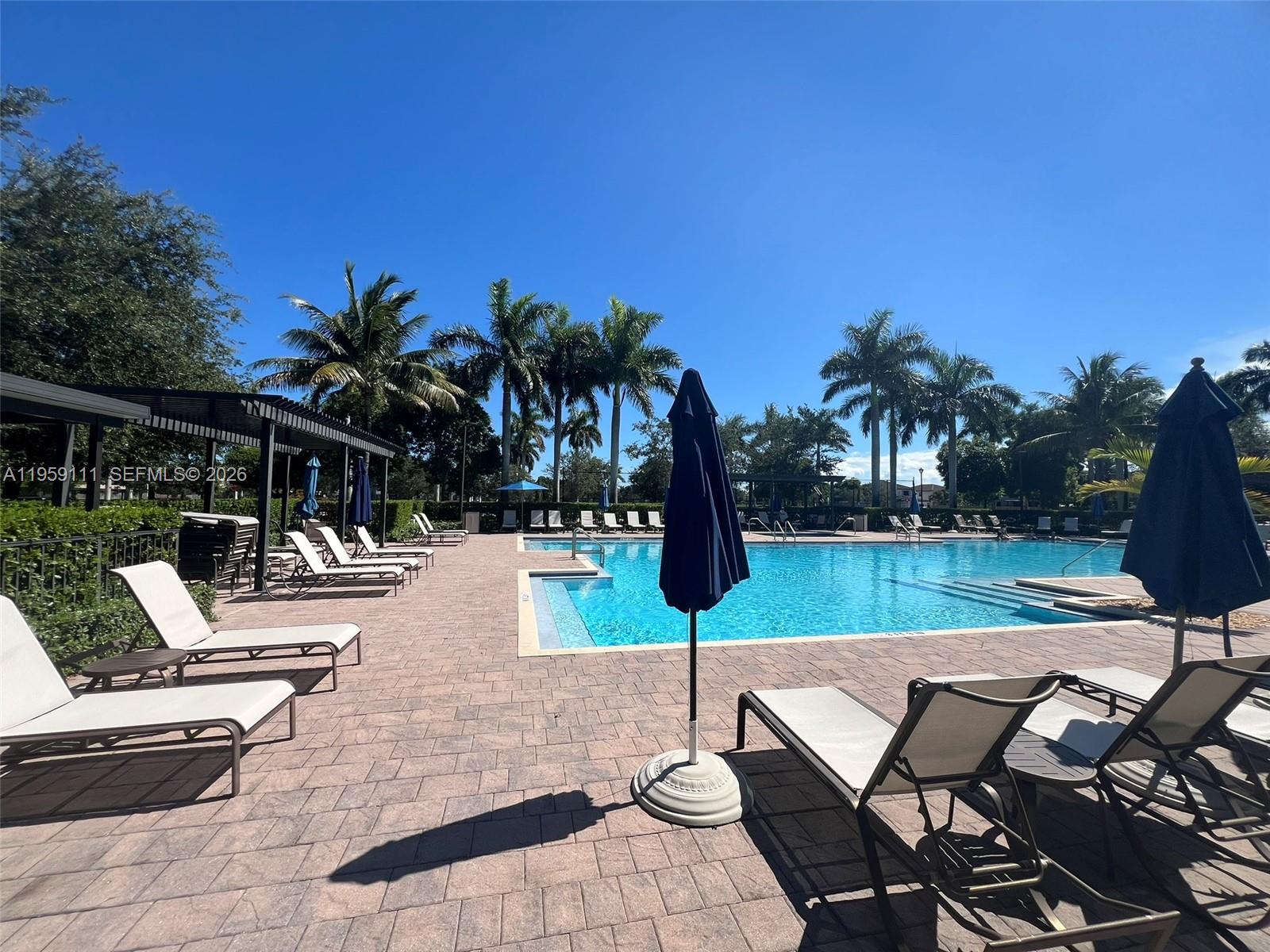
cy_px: 476
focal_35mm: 13
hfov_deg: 106.2
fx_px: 477
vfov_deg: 89.9
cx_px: 635
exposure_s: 1/2273
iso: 32
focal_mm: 1.57
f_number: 1.8
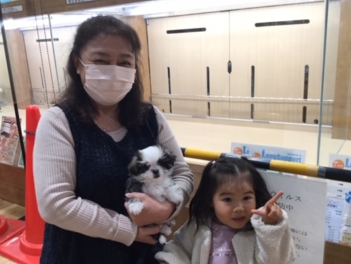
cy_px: 140
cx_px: 161
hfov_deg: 52.5
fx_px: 355
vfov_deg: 40.7
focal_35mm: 35
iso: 50
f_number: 2.4
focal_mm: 3.3
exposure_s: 1/30
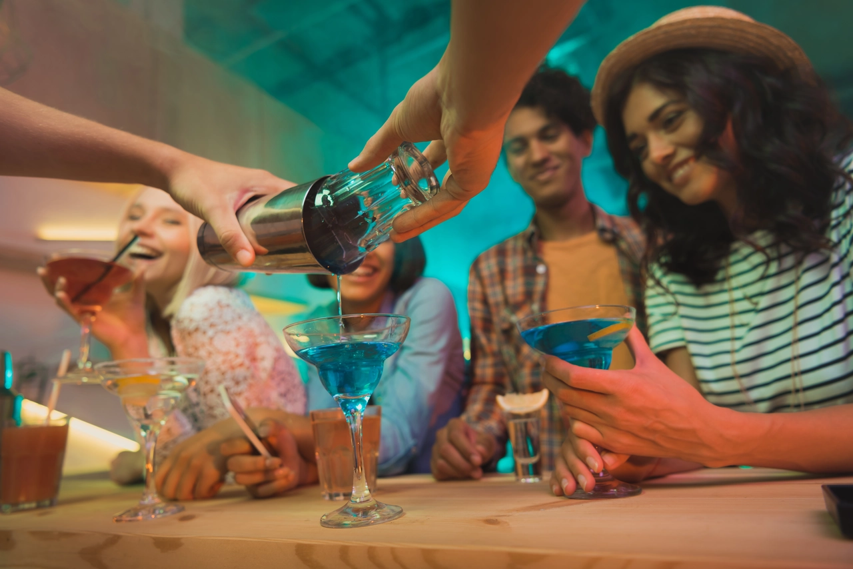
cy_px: 284
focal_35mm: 24
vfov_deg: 53.2
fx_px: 569
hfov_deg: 73.7
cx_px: 426
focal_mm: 24
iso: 80
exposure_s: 1/125
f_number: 3.2
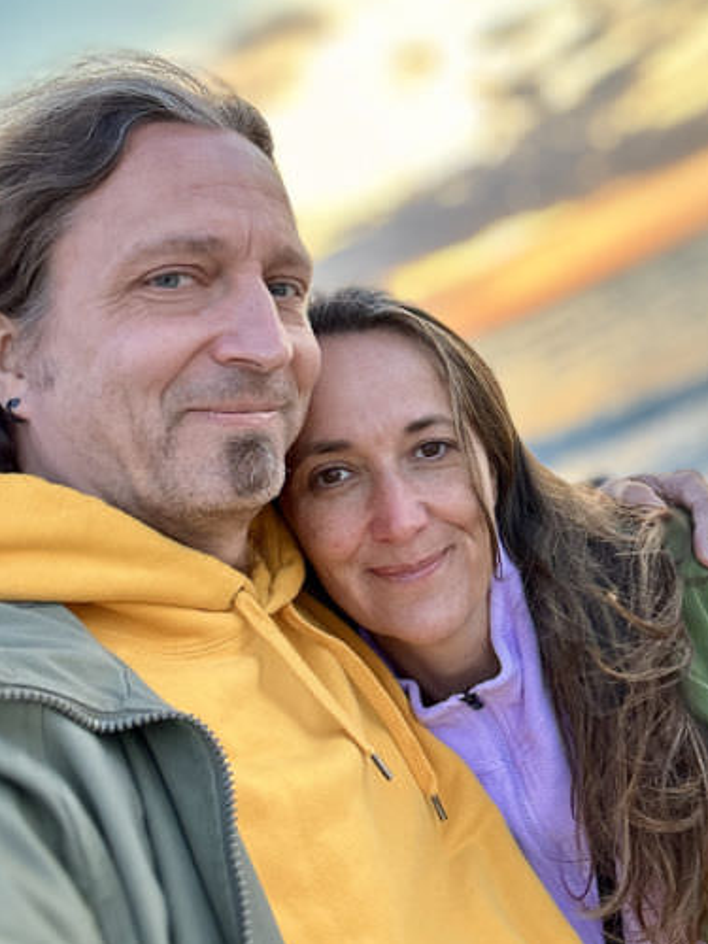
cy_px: 362
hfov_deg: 34.9
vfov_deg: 45.4
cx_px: 449
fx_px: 1118
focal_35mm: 41
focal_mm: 2.7
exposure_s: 1/179
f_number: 1.9
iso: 25
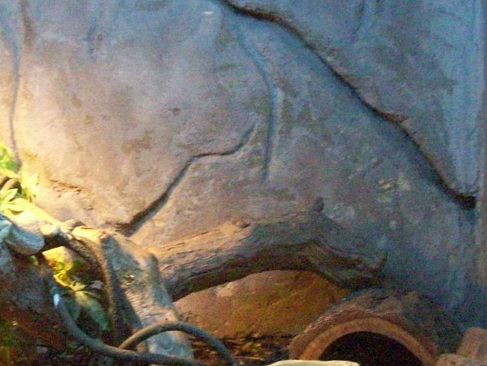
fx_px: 1351
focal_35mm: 96
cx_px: 140
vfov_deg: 15.4
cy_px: 198
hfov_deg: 20.3
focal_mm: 7.6
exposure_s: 1/71.1
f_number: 3
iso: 800
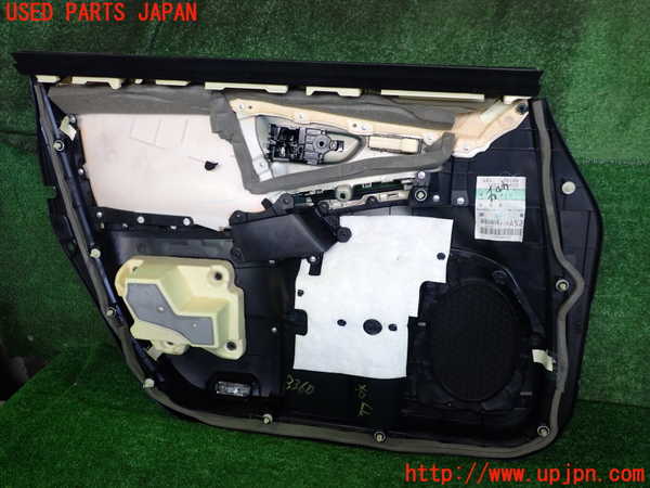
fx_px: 563
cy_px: 244
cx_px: 325
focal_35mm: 30
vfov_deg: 46.8
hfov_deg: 60.0
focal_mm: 5.4
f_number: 2.3
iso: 200
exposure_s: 1/40
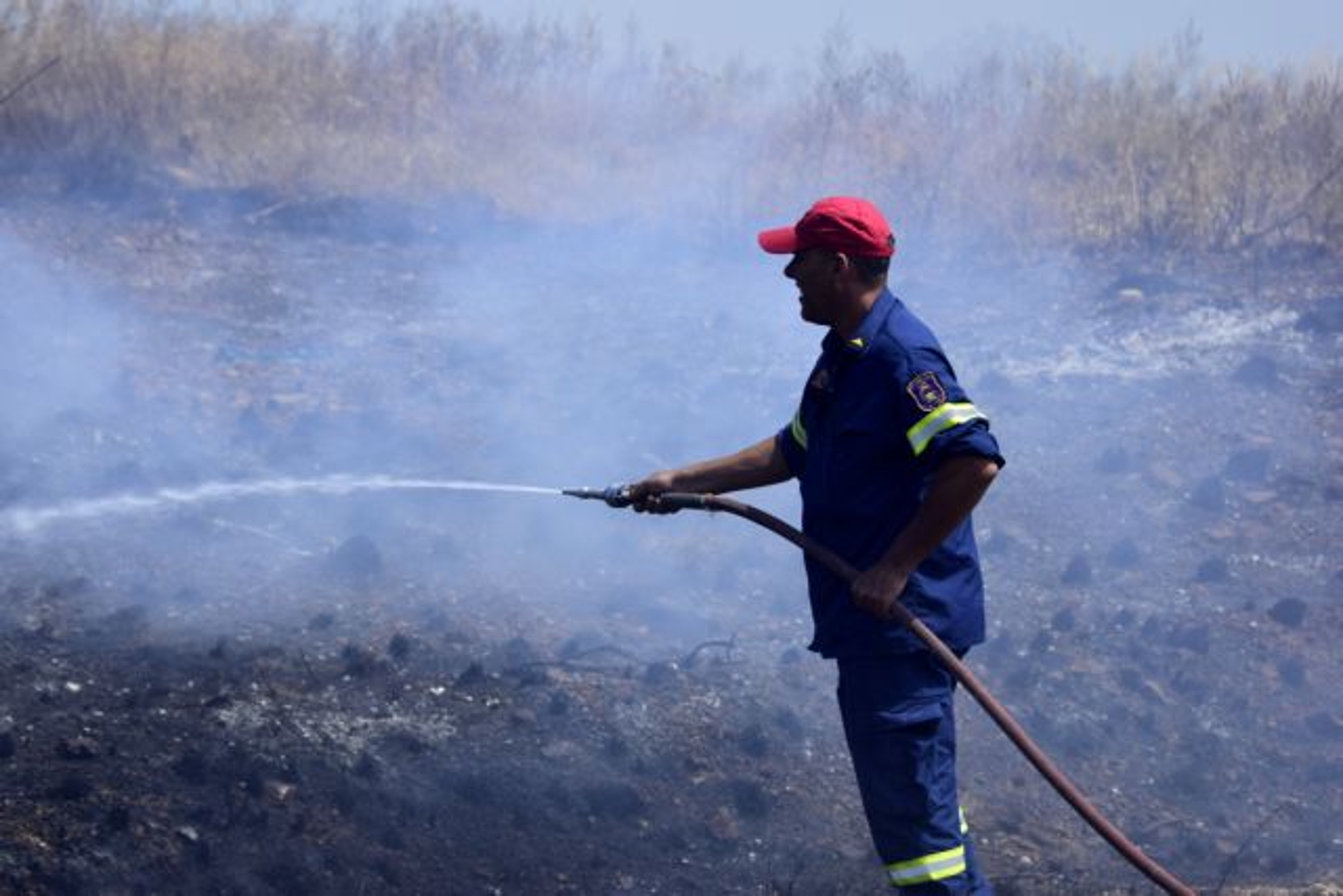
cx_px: 672
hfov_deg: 15.2
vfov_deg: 10.2
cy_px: 448
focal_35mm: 135
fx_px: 5037
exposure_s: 1/500
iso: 100
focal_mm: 90
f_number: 5.3
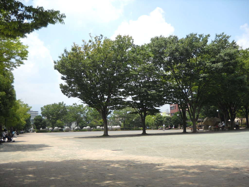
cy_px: 94
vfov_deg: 35.1
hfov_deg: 45.8
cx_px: 124
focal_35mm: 41
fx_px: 295
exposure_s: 1/161
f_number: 5.5
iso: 64
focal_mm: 6.72
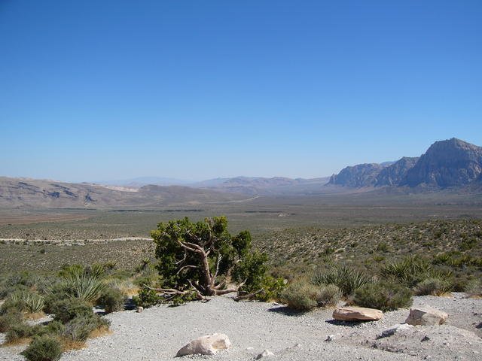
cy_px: 180
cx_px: 241
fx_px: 487
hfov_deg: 52.6
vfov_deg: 40.7
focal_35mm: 35
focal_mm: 5.8
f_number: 8
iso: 50
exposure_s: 1/200
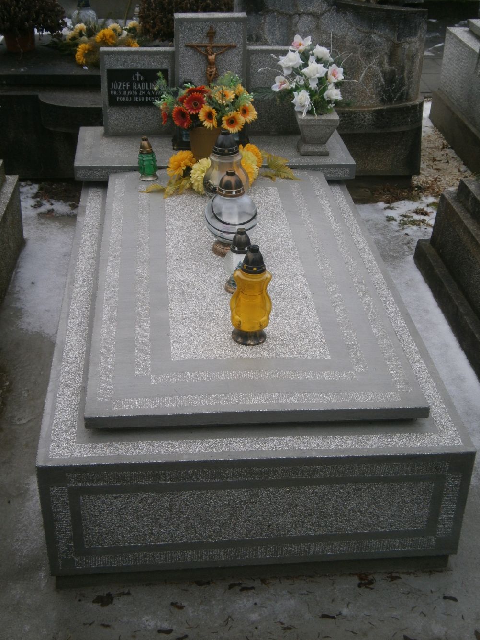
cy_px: 326
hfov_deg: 30.3
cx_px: 238
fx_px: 887
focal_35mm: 48
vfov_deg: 39.7
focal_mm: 8.3
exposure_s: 1/160
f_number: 3.4
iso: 80
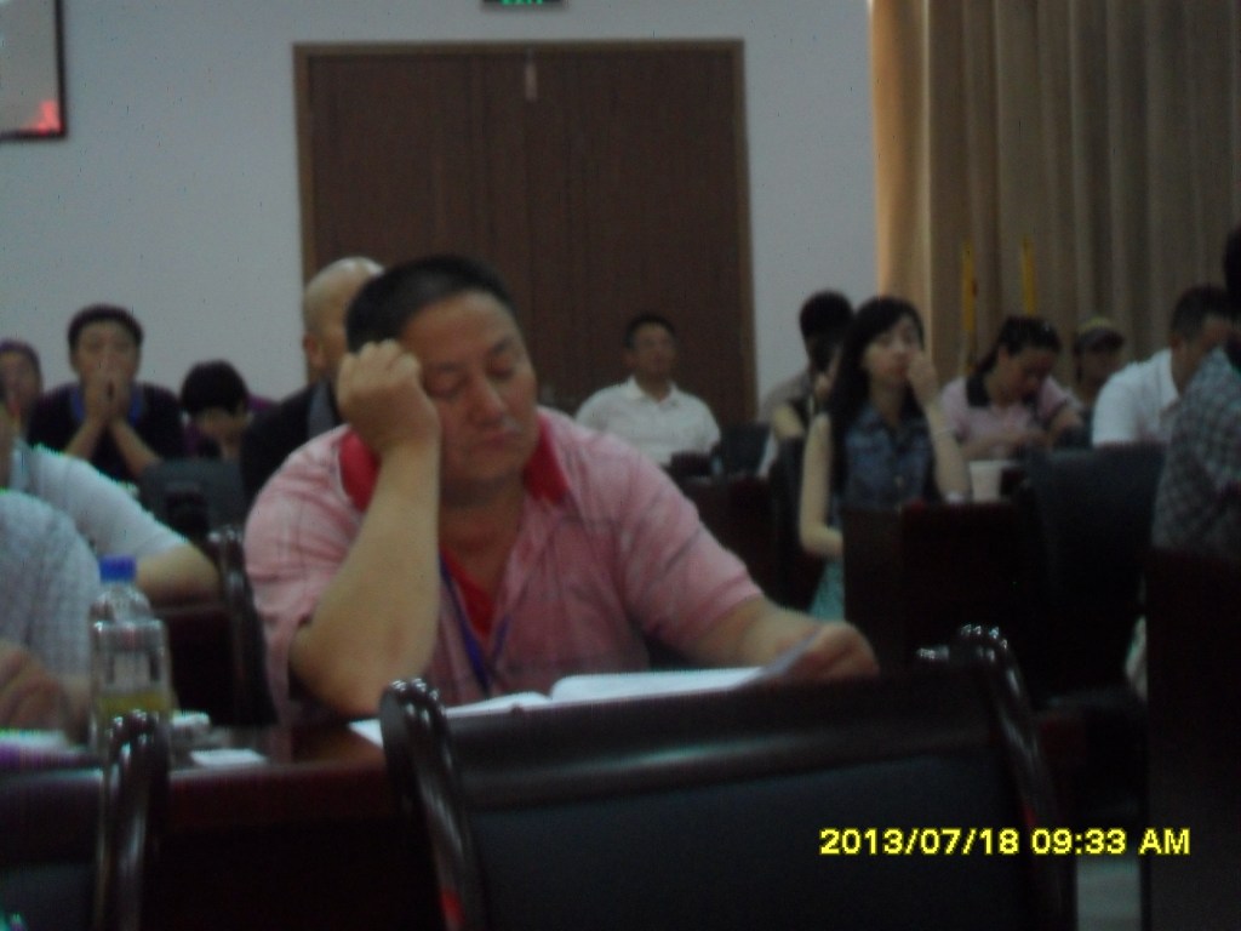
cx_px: 620
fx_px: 2760
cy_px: 466
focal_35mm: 77
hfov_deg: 25.3
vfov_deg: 19.1
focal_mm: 13.6
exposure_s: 1/8
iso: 400
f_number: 5
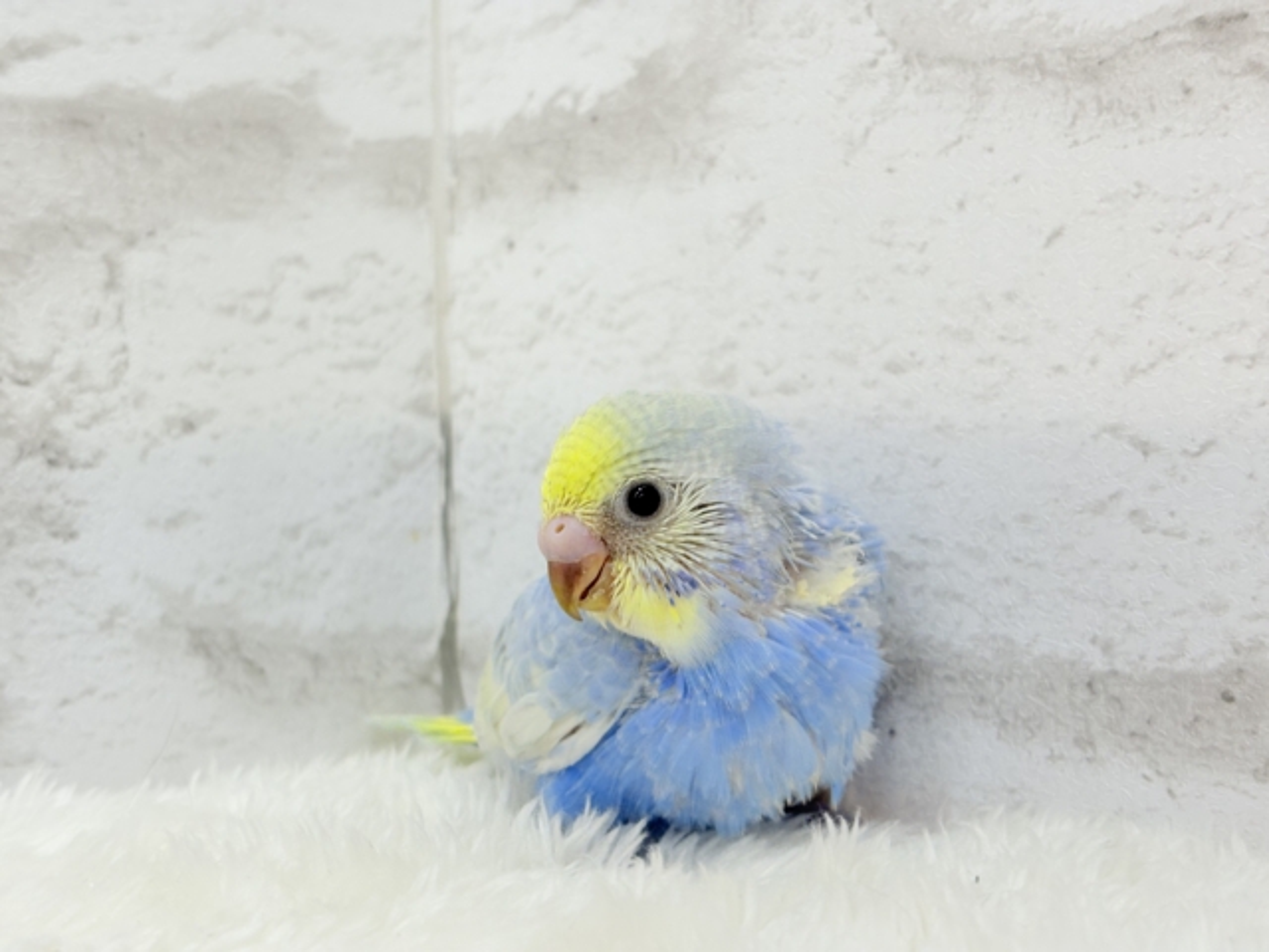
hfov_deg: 36.8
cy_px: 476
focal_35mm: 52
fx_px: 1906
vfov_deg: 28.0
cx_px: 634
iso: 80
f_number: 1.6
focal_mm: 5.96
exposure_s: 1/100
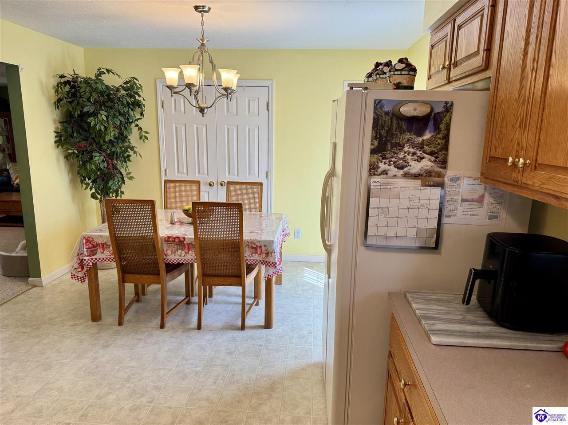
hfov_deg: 71.6
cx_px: 284
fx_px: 394
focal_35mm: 24
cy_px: 212
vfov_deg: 56.8
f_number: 1.78
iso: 64
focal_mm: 6.76
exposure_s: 1/120
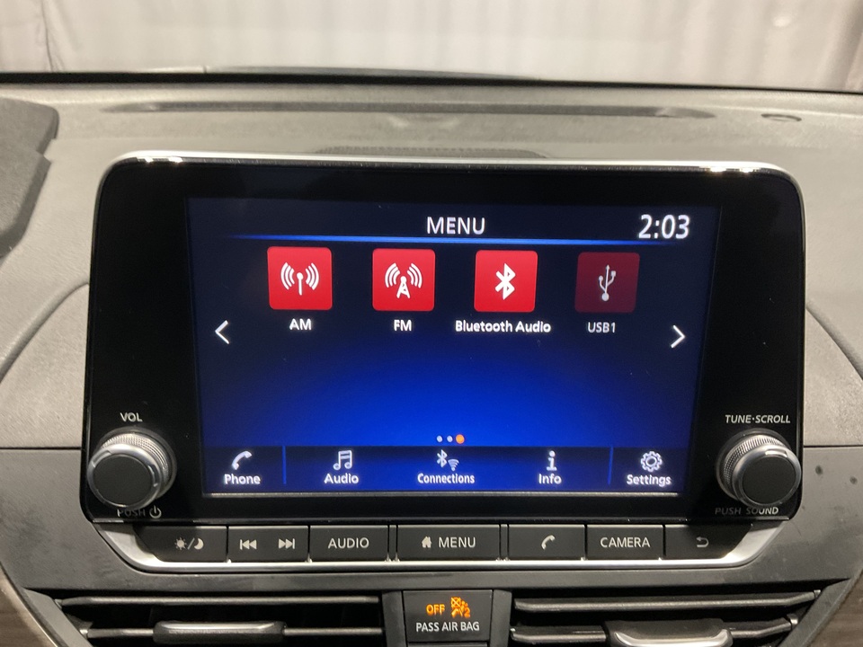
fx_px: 723
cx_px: 432
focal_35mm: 29
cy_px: 324
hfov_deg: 61.7
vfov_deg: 48.2
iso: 250
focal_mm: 3
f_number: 1.8
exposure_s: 1/60
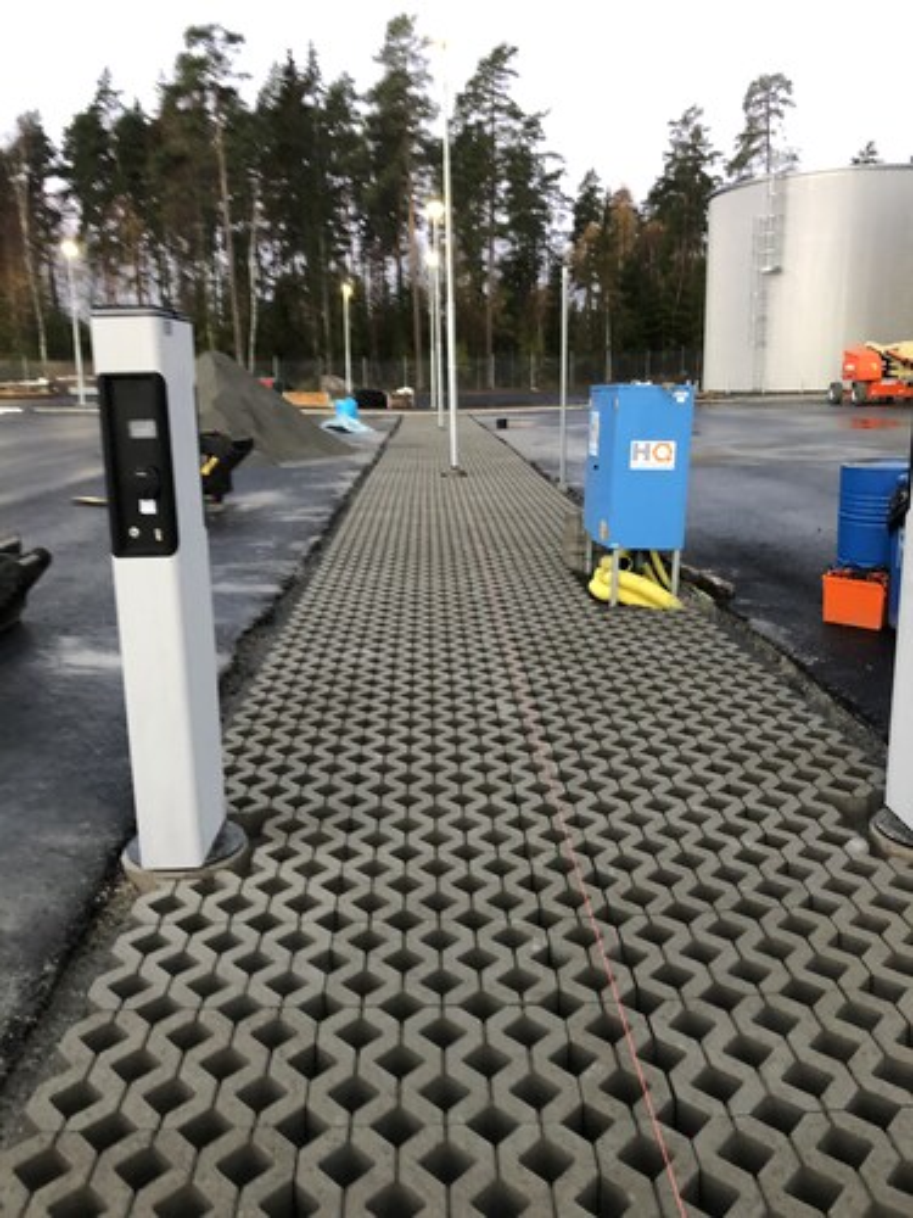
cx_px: 456
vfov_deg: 63.4
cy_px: 609
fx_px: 985
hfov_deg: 49.7
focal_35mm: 28
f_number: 1.8
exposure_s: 1/13
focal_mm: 3.99
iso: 100
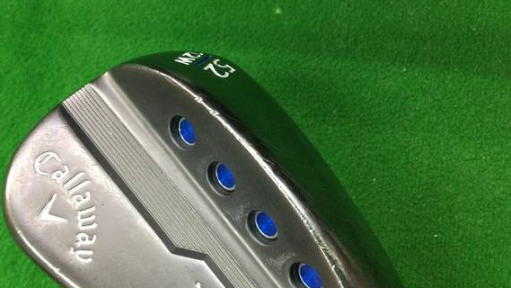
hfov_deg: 52.8
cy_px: 149
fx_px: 515
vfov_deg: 31.2
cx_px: 258
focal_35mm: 38
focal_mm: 3.3
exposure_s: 1/30
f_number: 2.4
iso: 80
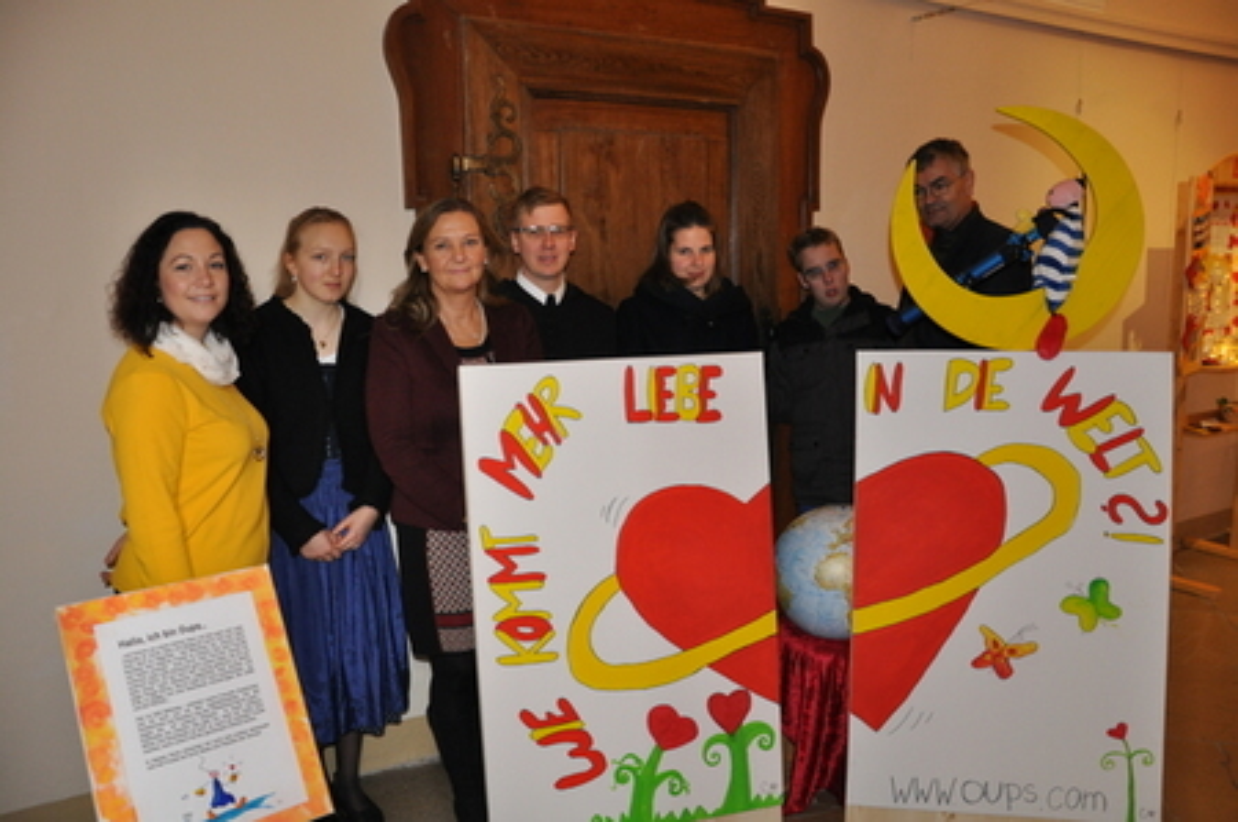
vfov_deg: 47.8
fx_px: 927
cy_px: 411
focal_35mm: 27
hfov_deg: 67.4
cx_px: 619
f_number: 3.5
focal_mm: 18
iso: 800
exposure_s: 1/60
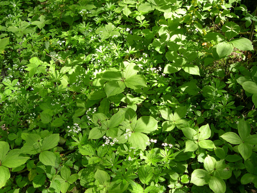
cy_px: 96
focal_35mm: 38
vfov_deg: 37.7
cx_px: 128
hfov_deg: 49.0
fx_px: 282
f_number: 2.8
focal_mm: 8
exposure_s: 1/151
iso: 100
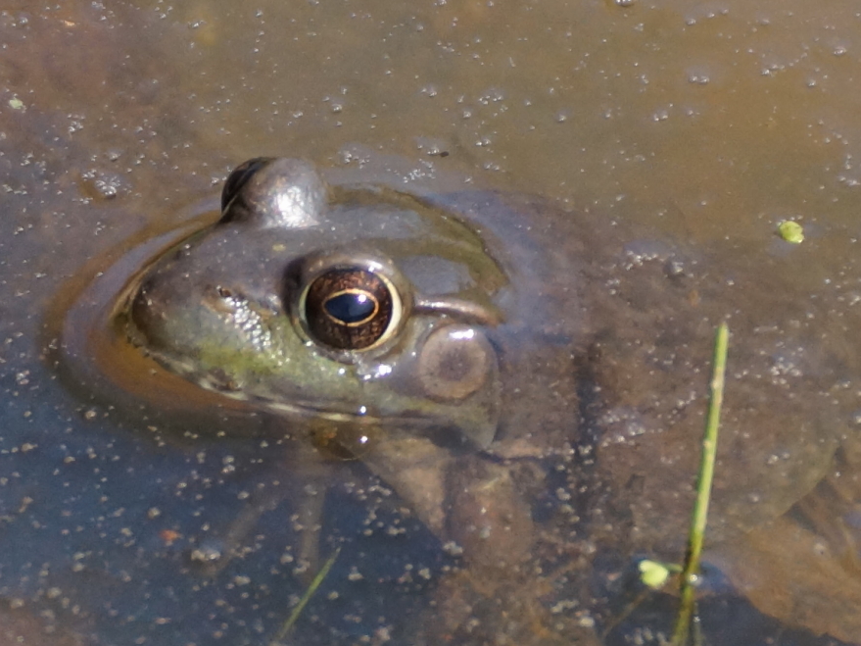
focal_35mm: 574
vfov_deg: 2.6
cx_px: 425
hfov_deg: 3.5
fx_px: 14275
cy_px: 323
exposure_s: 1/400
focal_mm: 250
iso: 800
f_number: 6.3
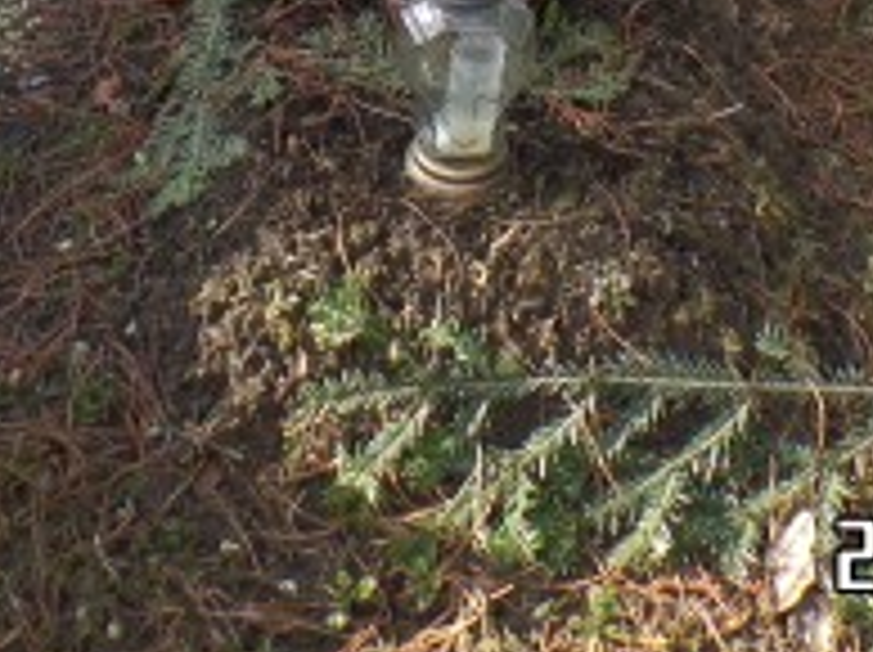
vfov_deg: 17.2
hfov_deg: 25.7
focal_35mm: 76
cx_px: 472
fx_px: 1914
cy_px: -369
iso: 100
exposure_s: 1/180
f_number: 3.5
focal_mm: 4.1
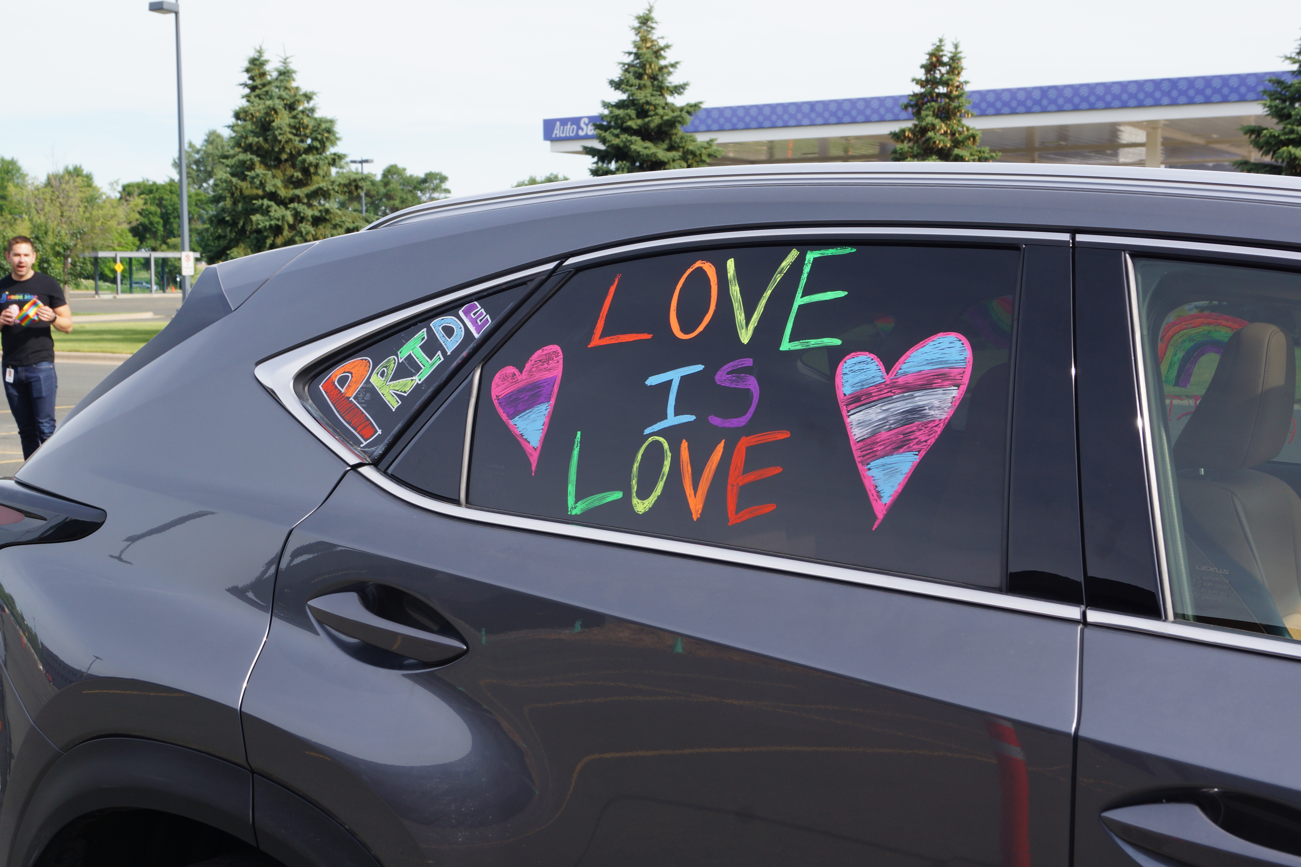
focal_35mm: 45
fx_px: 1626
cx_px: 650
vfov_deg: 29.9
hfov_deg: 43.6
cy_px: 434
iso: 100
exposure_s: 1/100
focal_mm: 30
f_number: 11
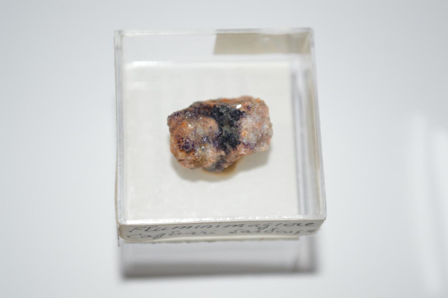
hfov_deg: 24.6
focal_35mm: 82
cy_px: 149
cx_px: 224
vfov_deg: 16.5
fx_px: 1026
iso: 1400
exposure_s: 1/60
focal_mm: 55
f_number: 5.6
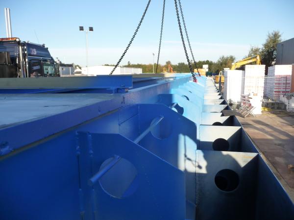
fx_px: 238
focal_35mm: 28
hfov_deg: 63.4
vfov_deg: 49.7
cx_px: 147
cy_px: 110
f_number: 3.3
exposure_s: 1/640
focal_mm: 4.7
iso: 160
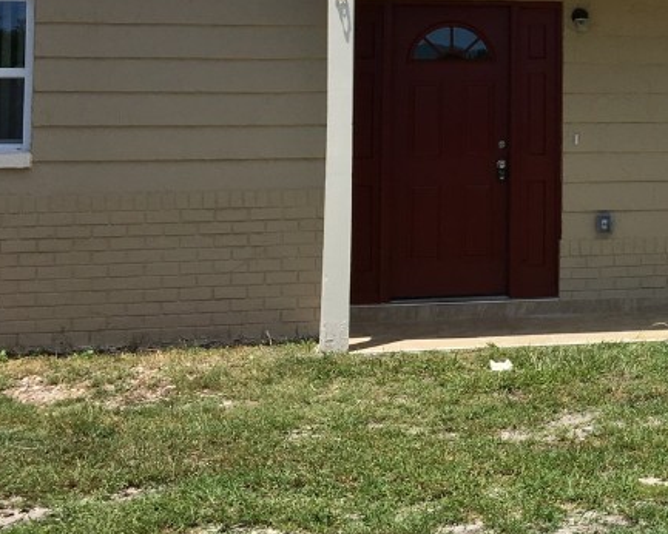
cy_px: 49
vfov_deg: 22.2
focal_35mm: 67
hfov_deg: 25.8
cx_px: 770
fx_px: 1324
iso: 25
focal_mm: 4.15
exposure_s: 1/1972
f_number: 2.2
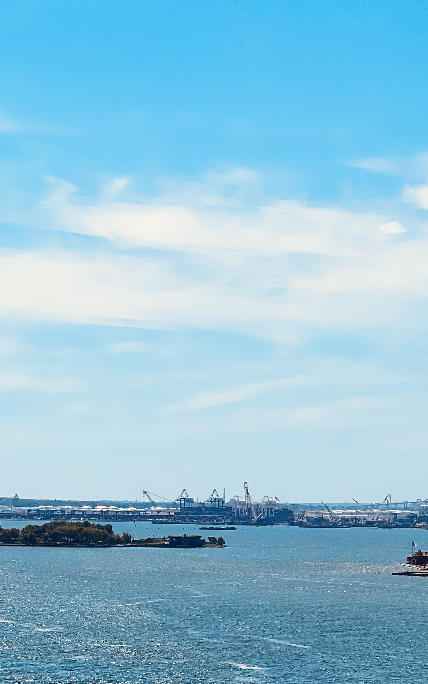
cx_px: 313
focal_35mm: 139
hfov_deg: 9.4
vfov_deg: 15.0
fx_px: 2594
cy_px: 461
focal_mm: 9
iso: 32
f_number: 2.8
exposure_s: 1/1946
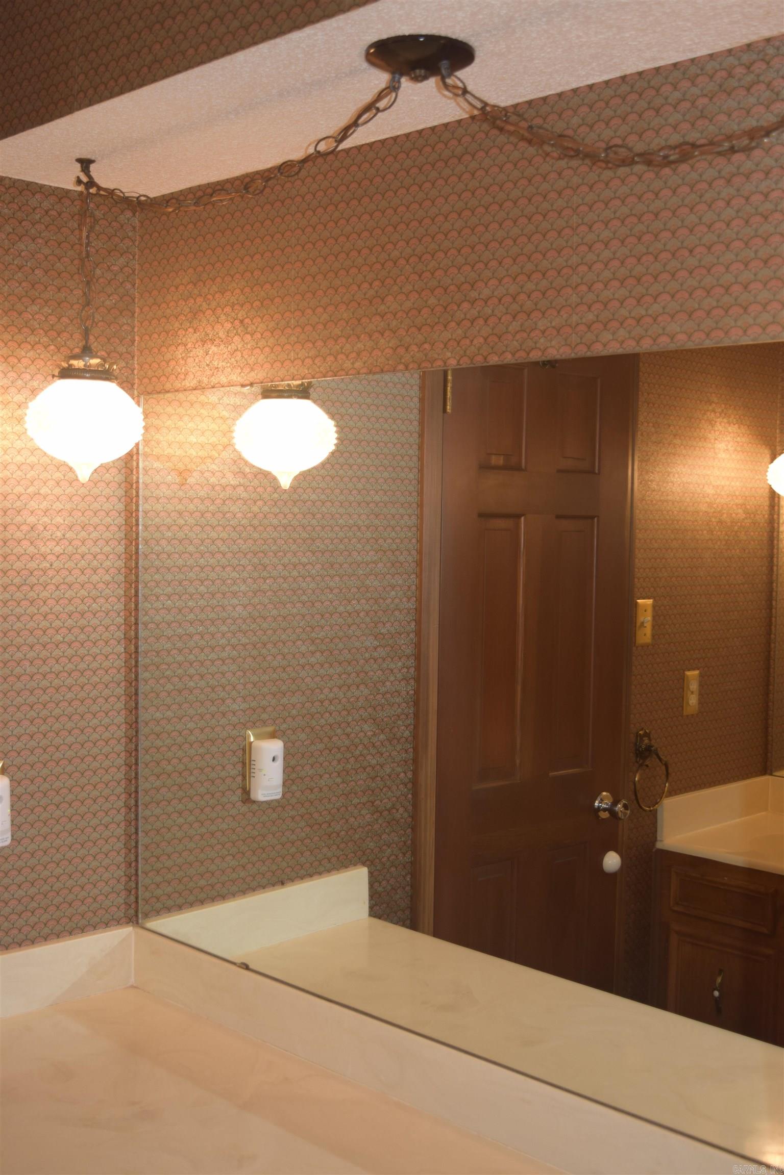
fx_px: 1372
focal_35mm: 42
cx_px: 392
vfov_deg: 46.4
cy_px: 588
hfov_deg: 31.9
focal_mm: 28
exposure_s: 1/60
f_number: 4.2
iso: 400
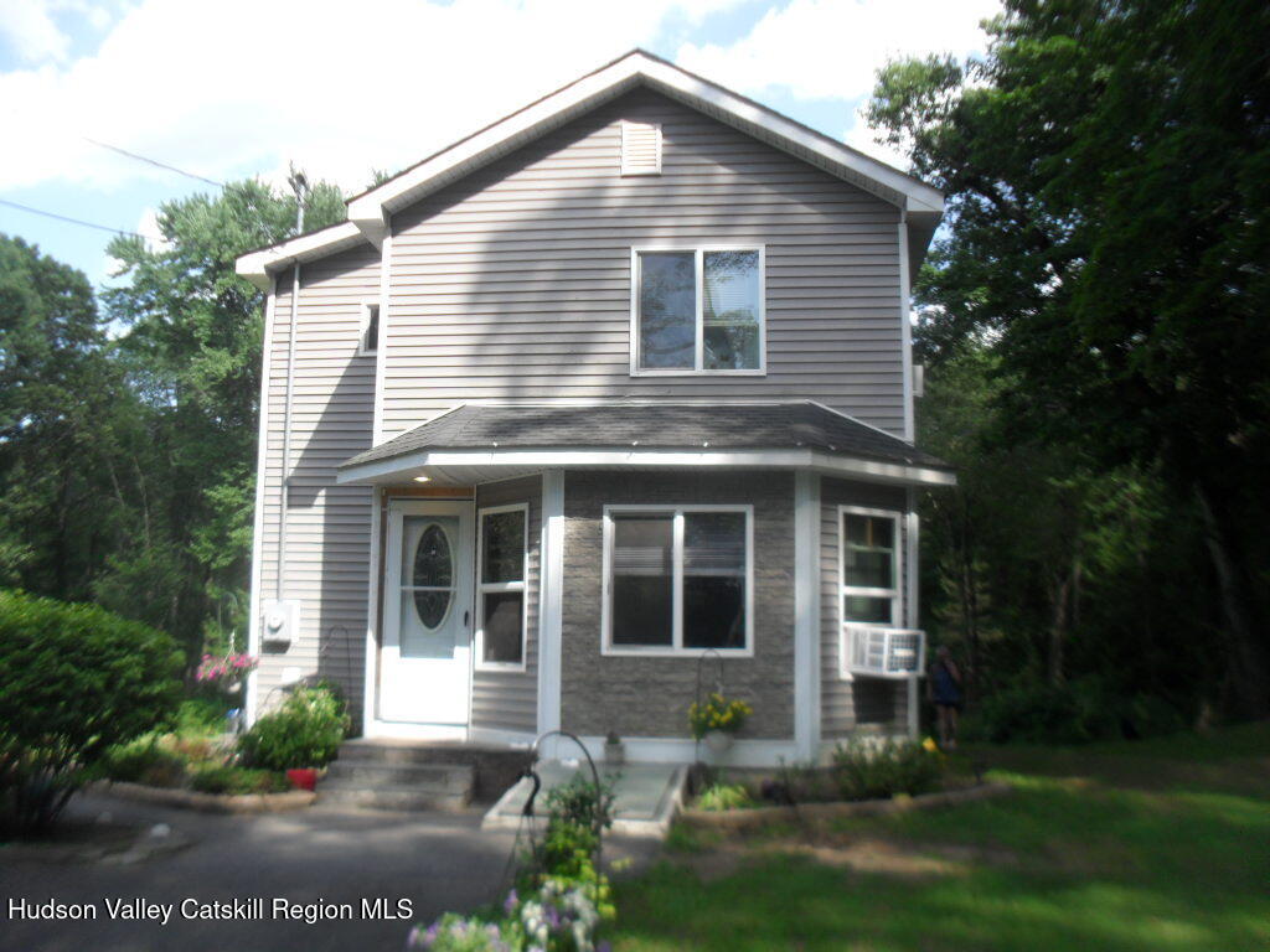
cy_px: 476
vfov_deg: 40.7
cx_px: 635
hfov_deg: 52.6
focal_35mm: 35
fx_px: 1284
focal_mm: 6.3
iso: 100
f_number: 3.2
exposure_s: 1/350
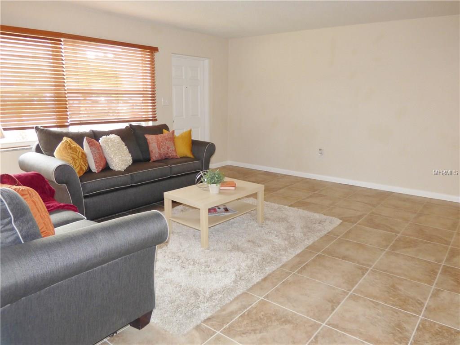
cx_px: 230
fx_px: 346
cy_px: 172
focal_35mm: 26
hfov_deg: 67.3
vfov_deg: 53.1
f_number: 3.1
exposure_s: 1/60
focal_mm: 4.61
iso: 250
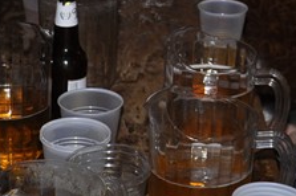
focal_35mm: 121
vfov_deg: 11.2
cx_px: 275
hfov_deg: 16.7
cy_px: 29
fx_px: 993
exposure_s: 1/60
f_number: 3.5
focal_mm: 18
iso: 400
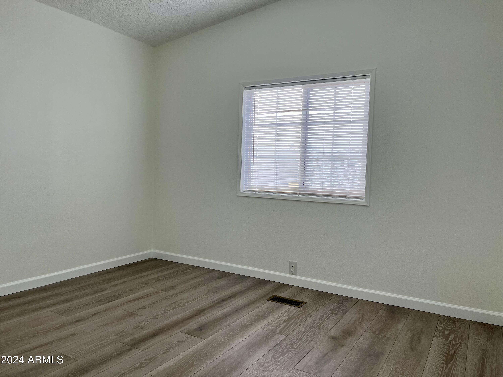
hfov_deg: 67.3
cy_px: 188
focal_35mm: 26
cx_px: 252
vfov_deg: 53.1
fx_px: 378
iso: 40
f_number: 1.6
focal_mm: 5.1
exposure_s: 1/232
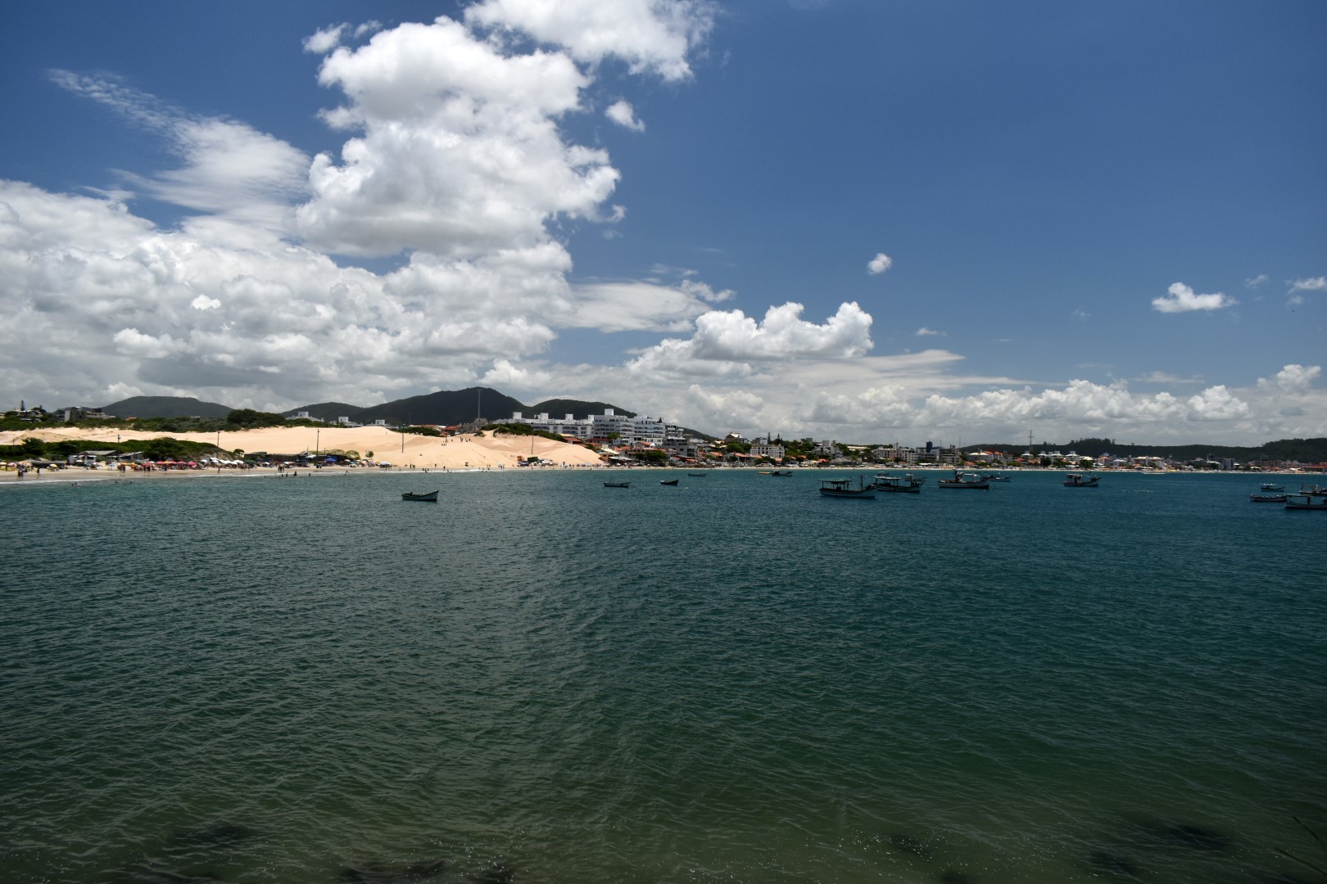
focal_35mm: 27
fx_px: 995
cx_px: 664
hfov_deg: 67.4
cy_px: 442
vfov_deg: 47.9
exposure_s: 1/1600
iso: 400
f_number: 6.3
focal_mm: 18
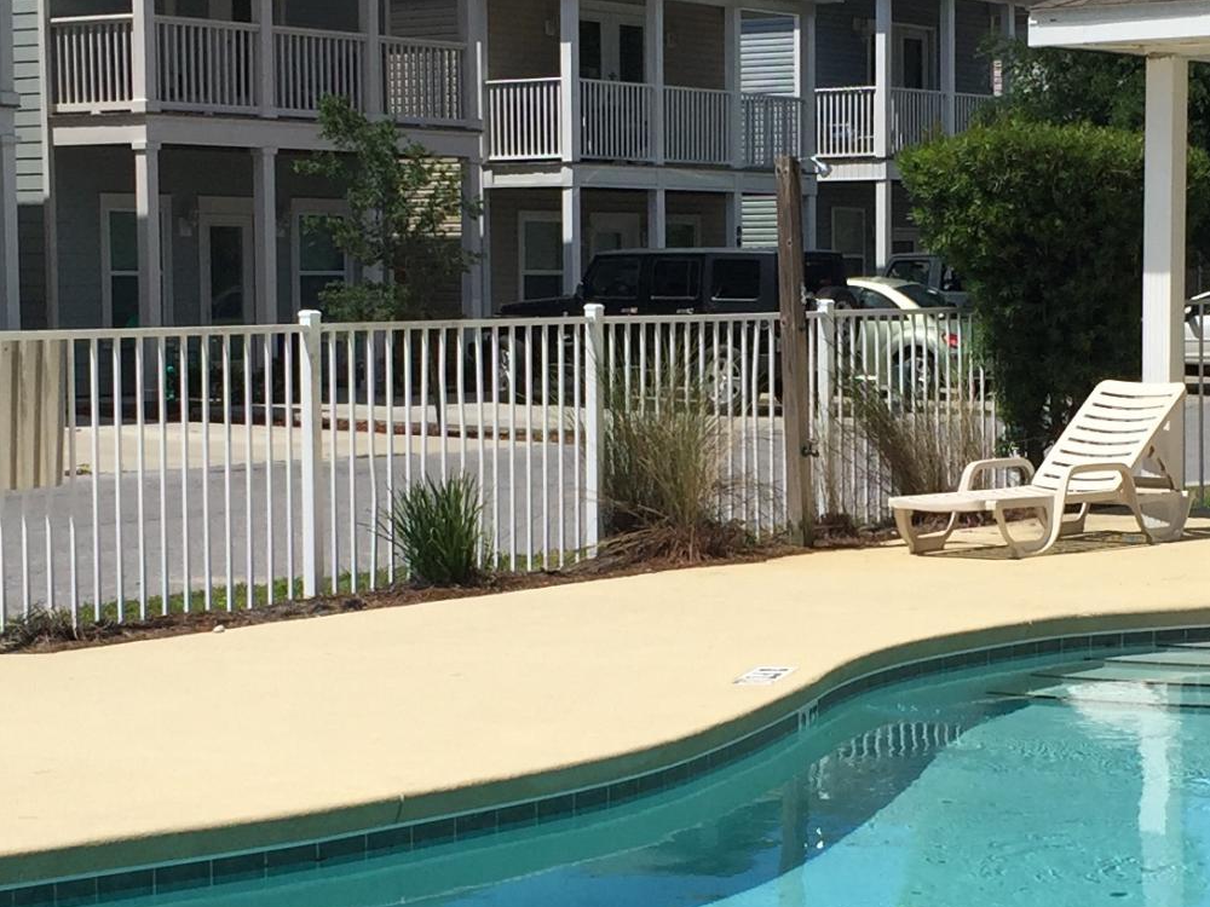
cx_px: 846
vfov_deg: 17.0
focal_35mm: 87
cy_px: 504
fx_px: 3041
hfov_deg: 22.4
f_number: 2.2
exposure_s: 1/3968
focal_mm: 4.15
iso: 32
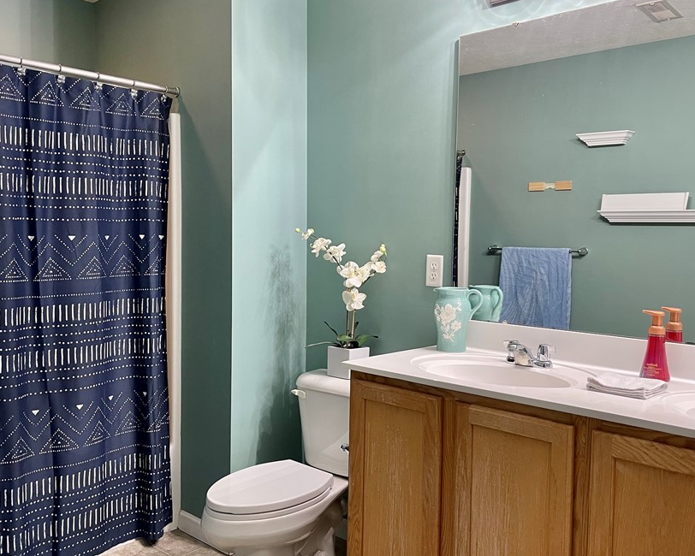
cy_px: 289
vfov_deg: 45.8
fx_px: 658
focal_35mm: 32
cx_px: 354
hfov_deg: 55.6
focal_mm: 4.2
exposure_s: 1/60
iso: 160
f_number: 1.6
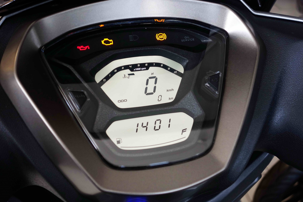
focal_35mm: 45
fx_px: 379
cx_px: 152
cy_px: 101
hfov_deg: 43.6
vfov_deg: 29.9
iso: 250
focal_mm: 16.59
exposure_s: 1/50
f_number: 3.2
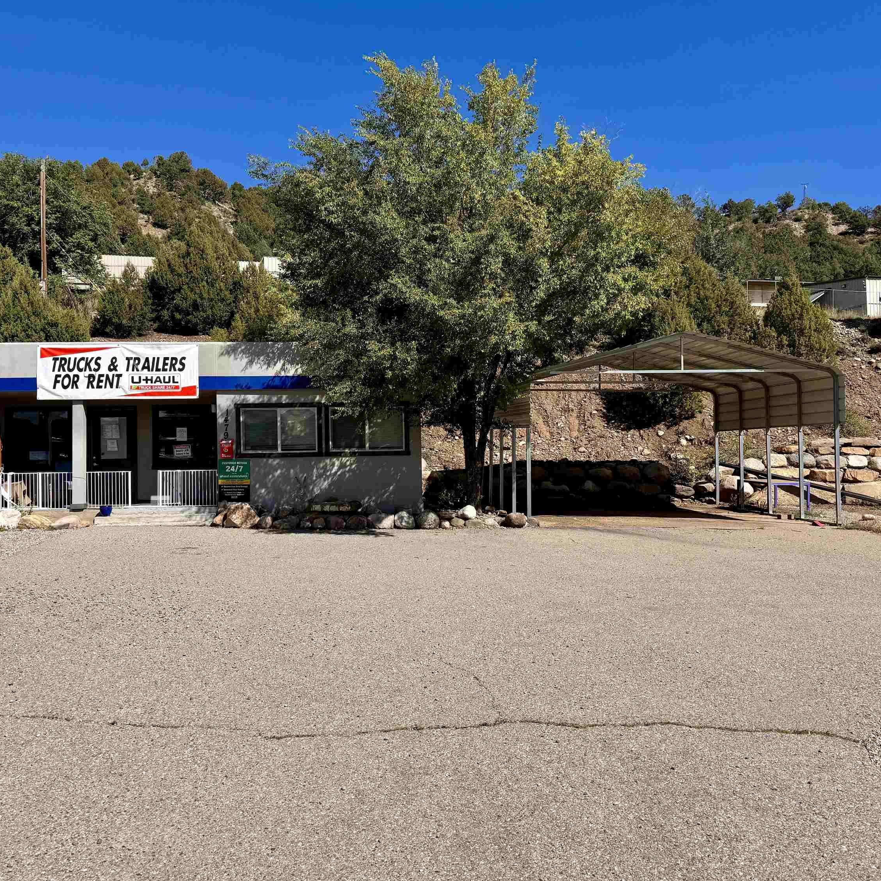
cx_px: 400
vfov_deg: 55.6
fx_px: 835
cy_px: 442
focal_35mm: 29
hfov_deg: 55.5
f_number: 1.78
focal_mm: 6.76
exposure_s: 1/5814
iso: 80
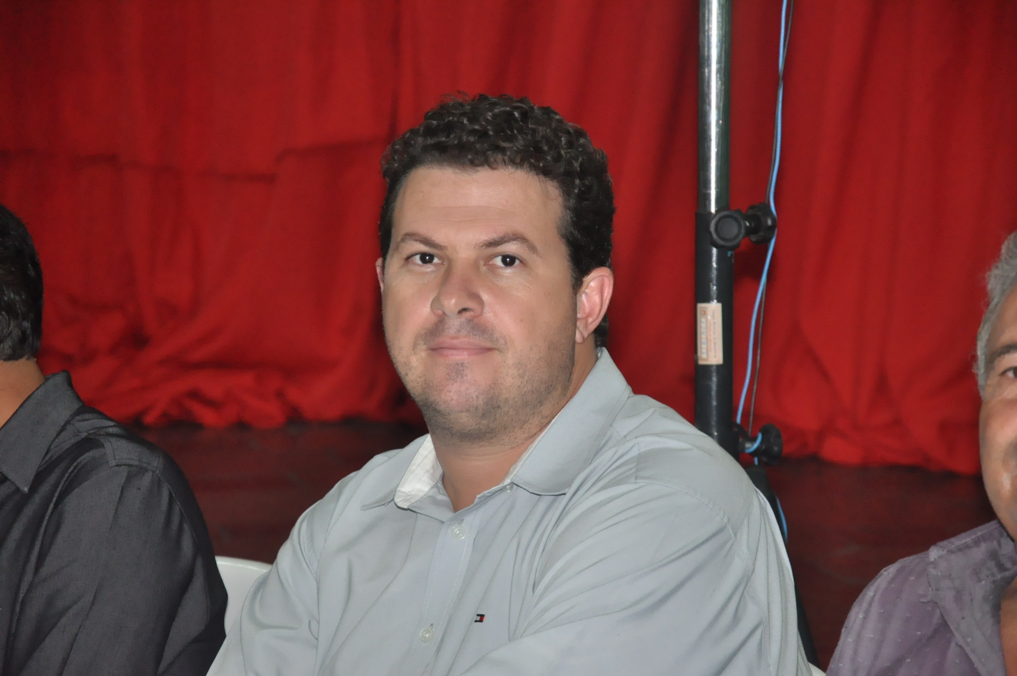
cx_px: 508
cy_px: 338
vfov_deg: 9.9
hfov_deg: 14.9
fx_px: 3894
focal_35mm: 138
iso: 2000
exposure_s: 1/60
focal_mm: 92
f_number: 5.6
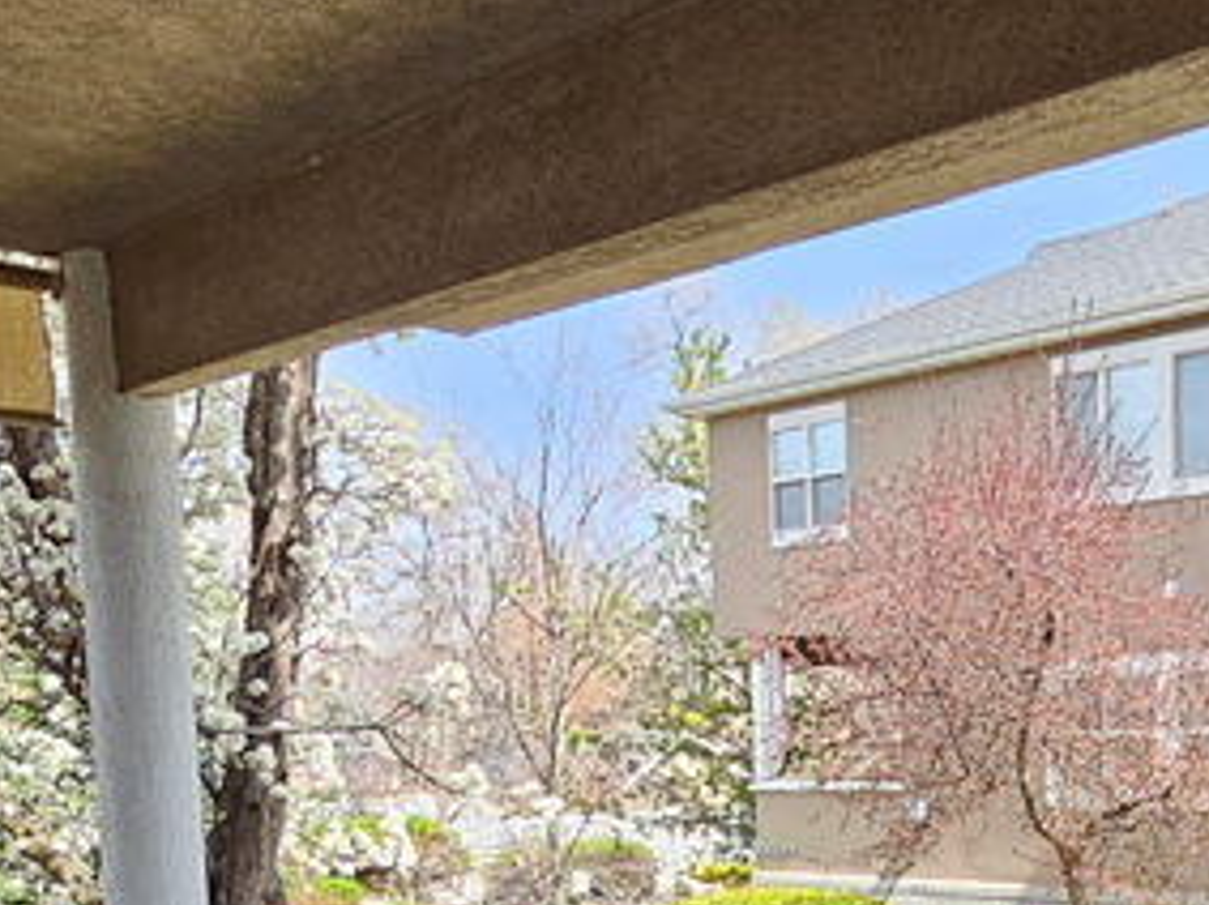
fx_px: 1641
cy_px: 935
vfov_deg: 28.6
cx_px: 807
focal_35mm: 47
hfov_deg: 40.0
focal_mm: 2.2
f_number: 2.2
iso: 50
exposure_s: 1/296
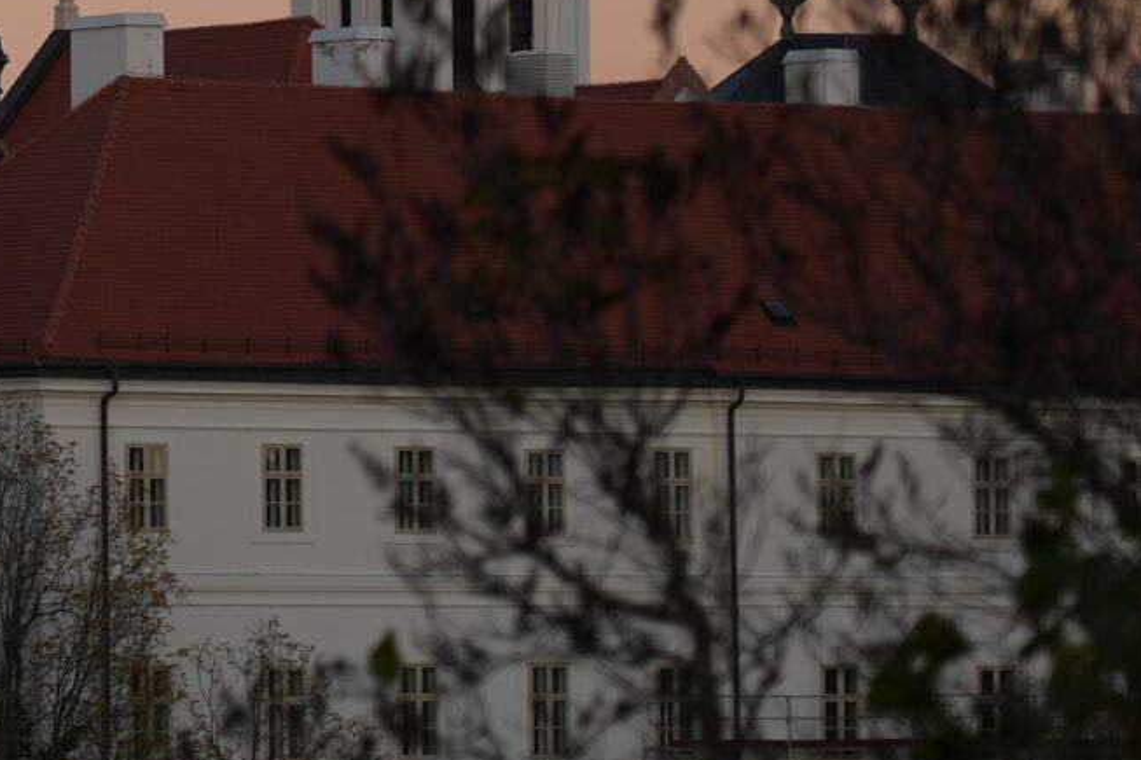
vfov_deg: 3.8
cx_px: -472
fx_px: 11311
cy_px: -546
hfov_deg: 5.7
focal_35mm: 357
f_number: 4
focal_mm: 91
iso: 160
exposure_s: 1/250
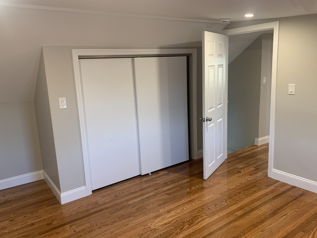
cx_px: 164
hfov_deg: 63.4
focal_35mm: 28
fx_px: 256
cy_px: 120
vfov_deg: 49.7
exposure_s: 1/60
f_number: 1.8
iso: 100
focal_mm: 4.25
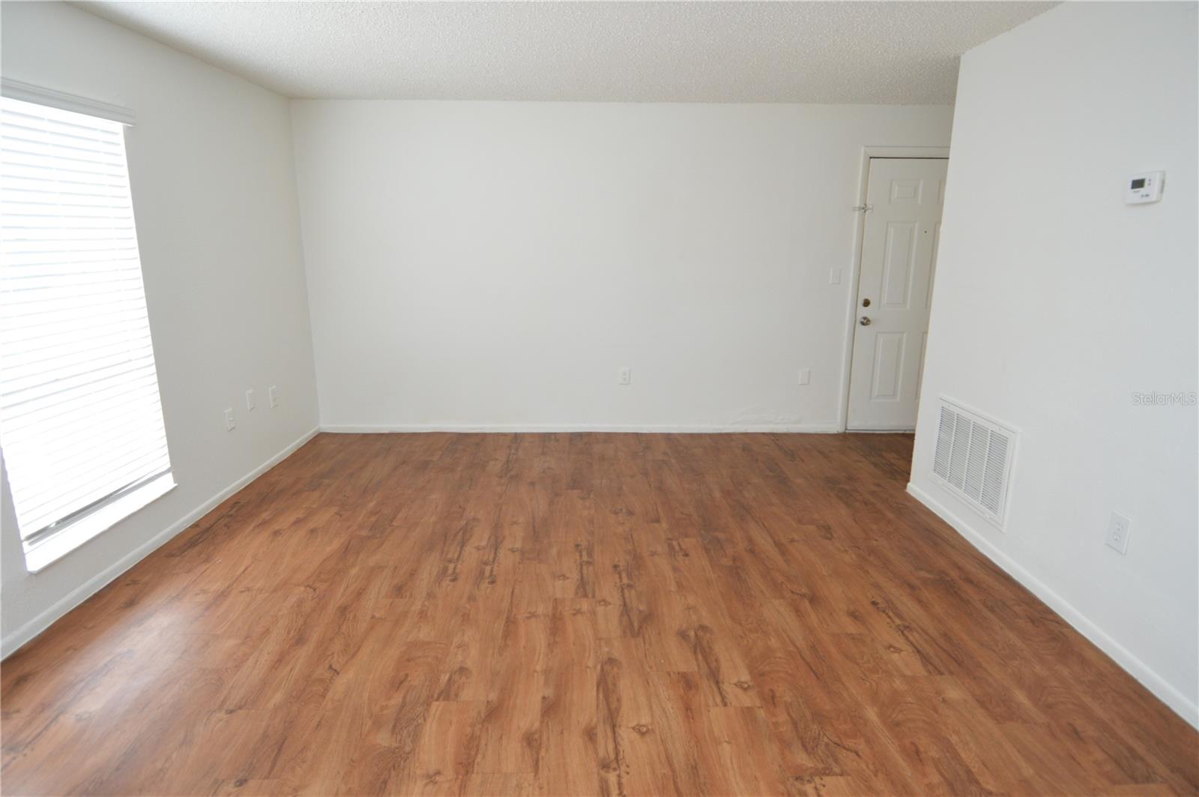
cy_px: 398
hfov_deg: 90.1
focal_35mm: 18
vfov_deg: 67.3
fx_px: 599
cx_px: 600
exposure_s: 1/60
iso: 500
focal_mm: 12
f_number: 4
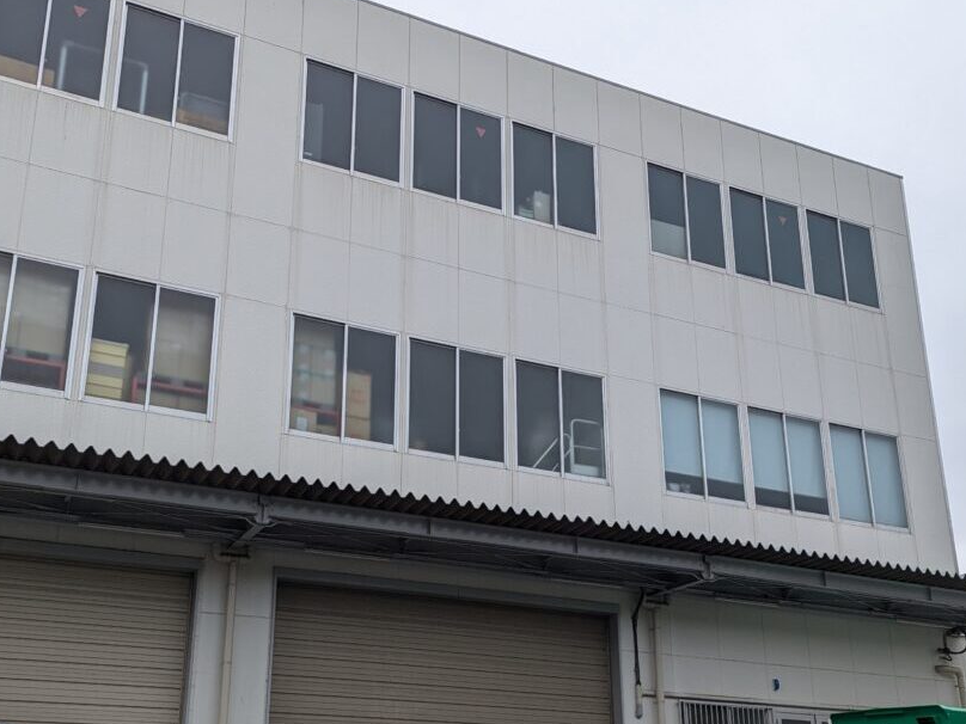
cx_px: 428
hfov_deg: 48.9
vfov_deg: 37.3
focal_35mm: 38
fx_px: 1060
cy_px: 484
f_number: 1.85
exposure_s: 1/1078
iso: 47
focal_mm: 6.81
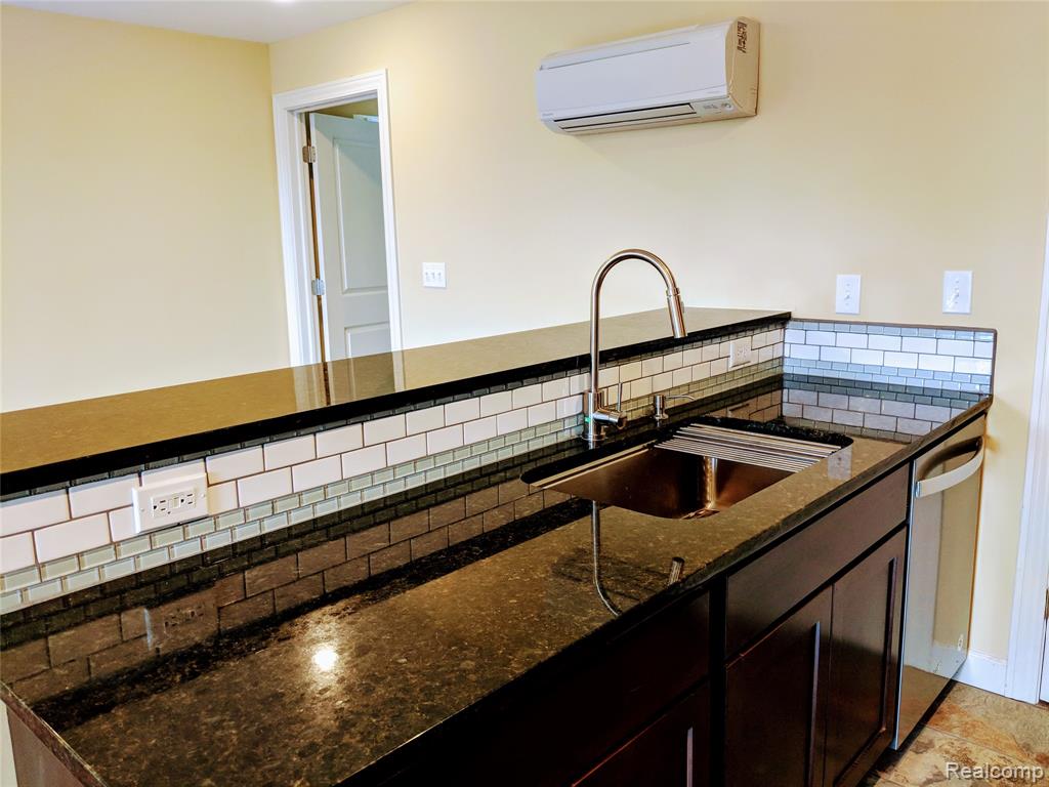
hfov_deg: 65.3
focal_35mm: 27
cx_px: 524
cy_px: 394
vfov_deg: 51.4
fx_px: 818
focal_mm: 4.44
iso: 256
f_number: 1.8
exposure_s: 1/121
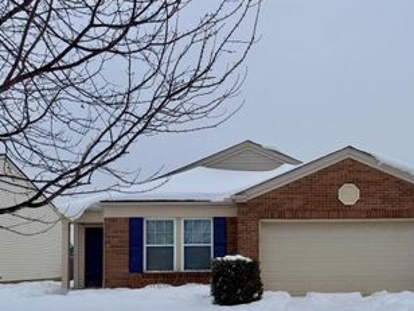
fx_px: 466
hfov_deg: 47.2
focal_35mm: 39
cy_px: 240
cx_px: 272
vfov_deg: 35.8
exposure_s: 1/10309
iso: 80
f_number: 1.78
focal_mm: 6.76
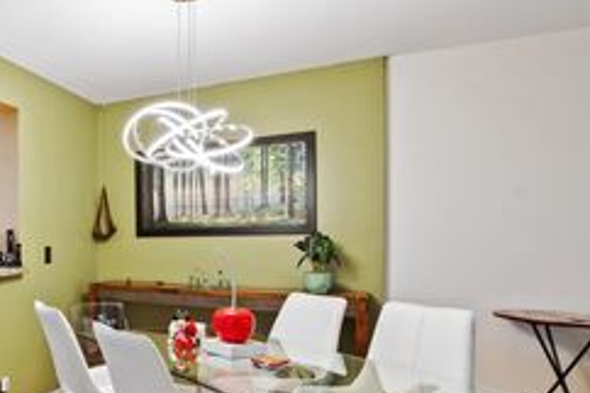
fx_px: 508
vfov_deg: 41.6
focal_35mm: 31
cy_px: 266
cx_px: 20
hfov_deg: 50.5
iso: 200
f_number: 8
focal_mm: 15
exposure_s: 2
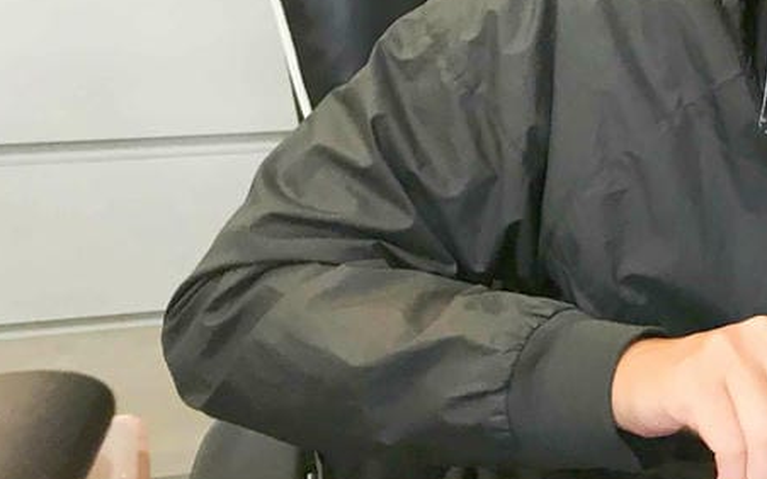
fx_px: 1652
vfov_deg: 16.5
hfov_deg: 23.2
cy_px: 263
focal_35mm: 79
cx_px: 998
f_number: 1.8
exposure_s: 1/15
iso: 40
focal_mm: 3.99
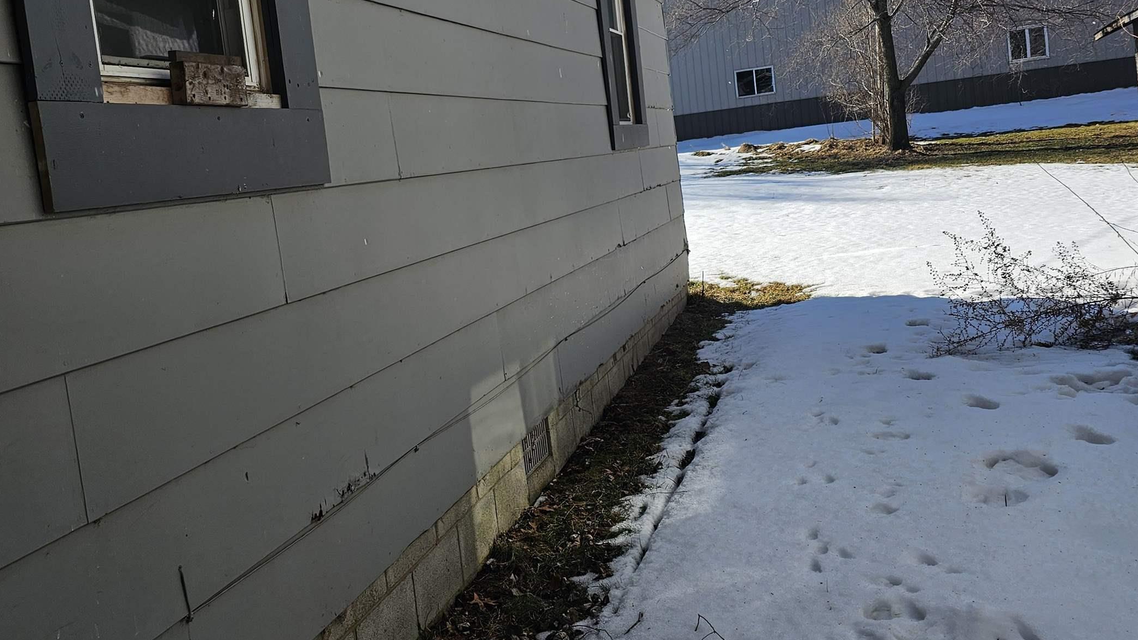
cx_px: 402
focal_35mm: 37
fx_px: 1116
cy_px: 249
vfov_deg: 31.9
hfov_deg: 53.2
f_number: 1.7
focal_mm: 6.3
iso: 10
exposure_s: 1/594
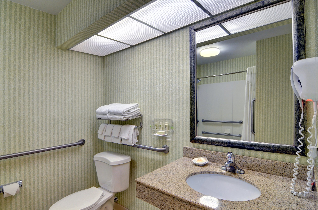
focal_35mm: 18
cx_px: 159
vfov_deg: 67.1
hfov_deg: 90.1
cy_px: 105
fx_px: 159
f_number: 9
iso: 400
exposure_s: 1/8
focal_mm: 12
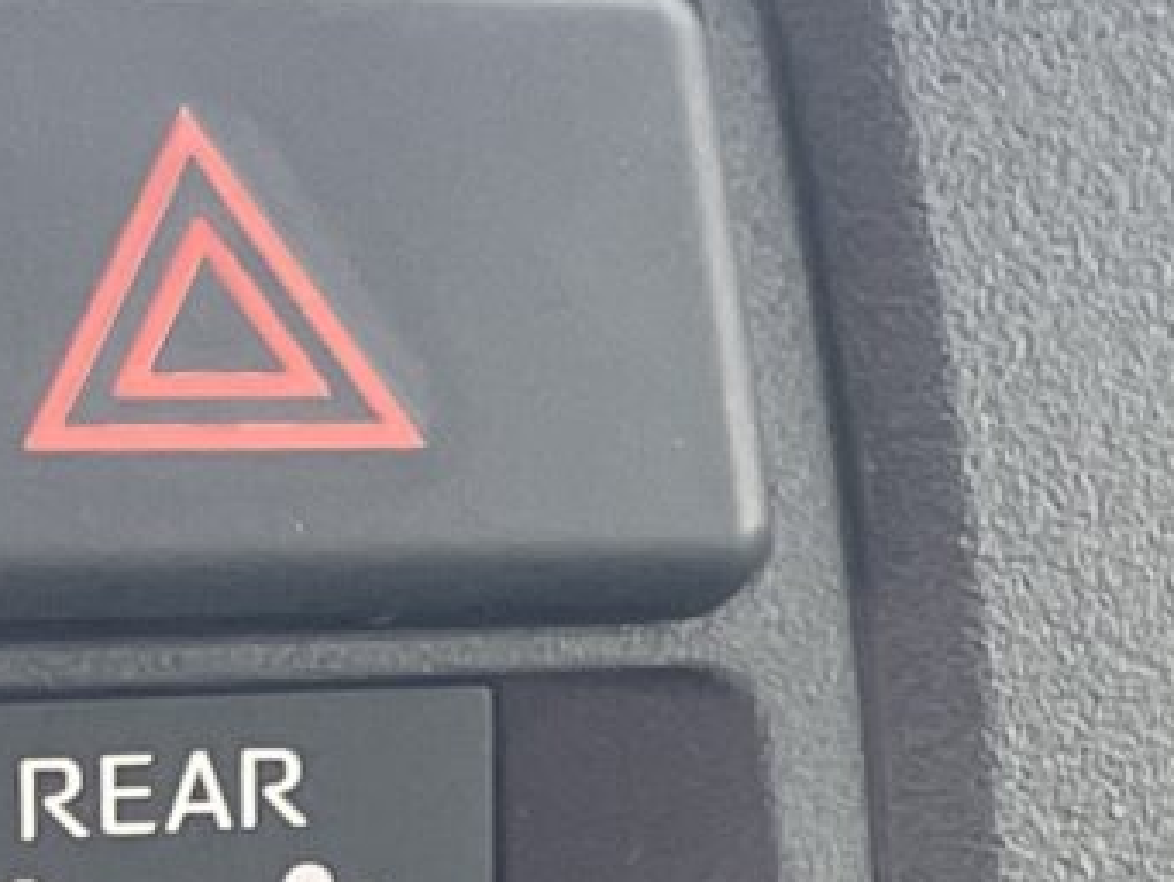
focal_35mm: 195
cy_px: 1692
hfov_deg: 8.5
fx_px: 6616
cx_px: 3481
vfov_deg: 7.4
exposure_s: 1/121
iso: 100
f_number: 1.6
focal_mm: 4.2
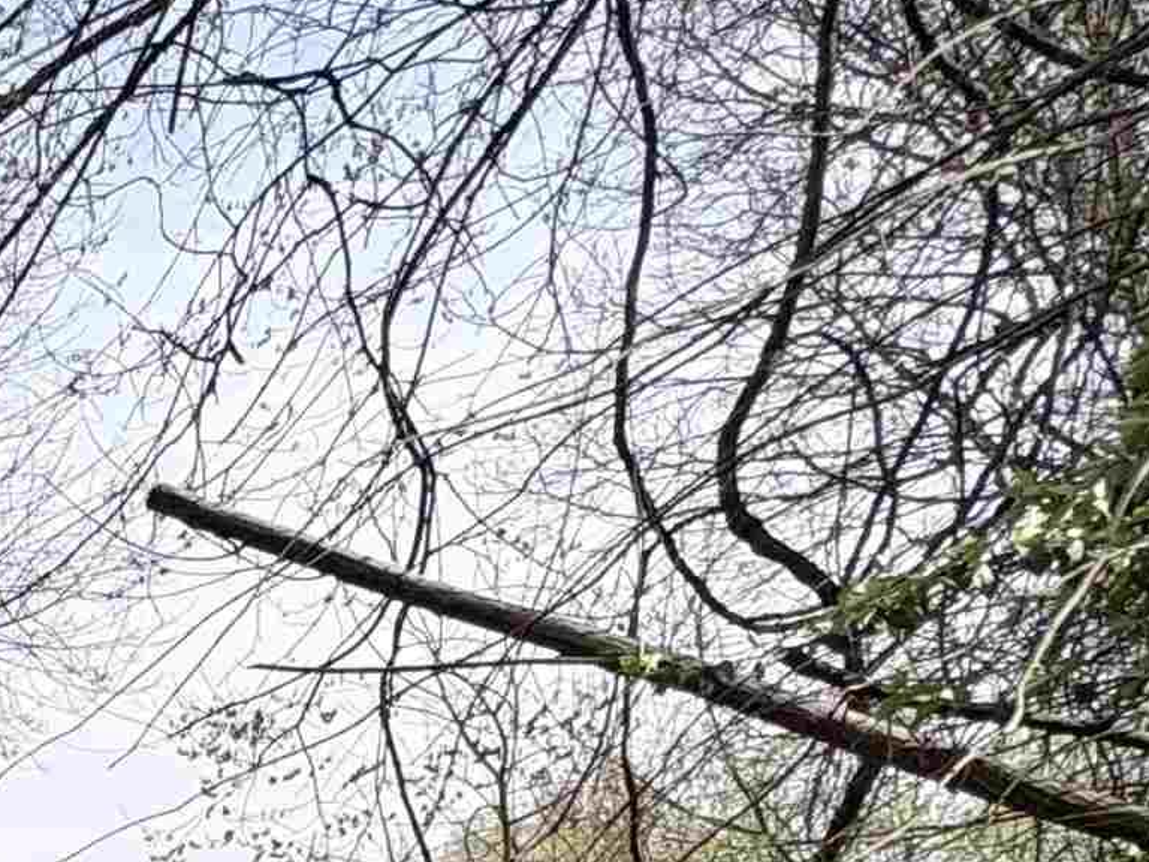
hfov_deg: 20.4
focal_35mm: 56
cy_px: 1378
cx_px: -1046
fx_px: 1859
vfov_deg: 21.0
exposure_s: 1/1143
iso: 50
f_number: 2.2
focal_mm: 2.22
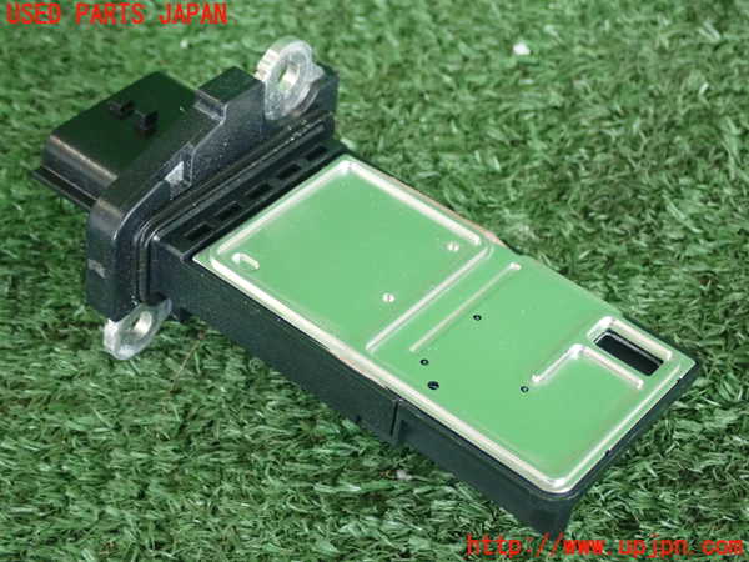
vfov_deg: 19.9
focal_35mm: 74
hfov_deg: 26.3
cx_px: 374
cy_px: 281
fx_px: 1601
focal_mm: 13.47
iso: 800
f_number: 4.2
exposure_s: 1/80
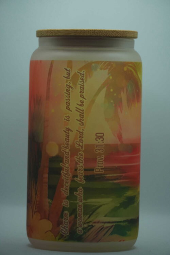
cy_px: 128
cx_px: 85
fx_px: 1434
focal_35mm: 202
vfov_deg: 10.2
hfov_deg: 6.8
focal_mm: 135
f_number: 5.6
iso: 250
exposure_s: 1/250
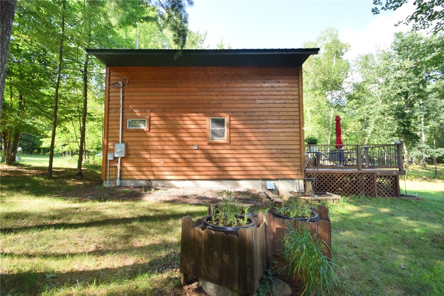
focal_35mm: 15
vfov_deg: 77.3
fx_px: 185
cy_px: 148
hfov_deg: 100.4
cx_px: 222
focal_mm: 10
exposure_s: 1/200
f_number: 8
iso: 640
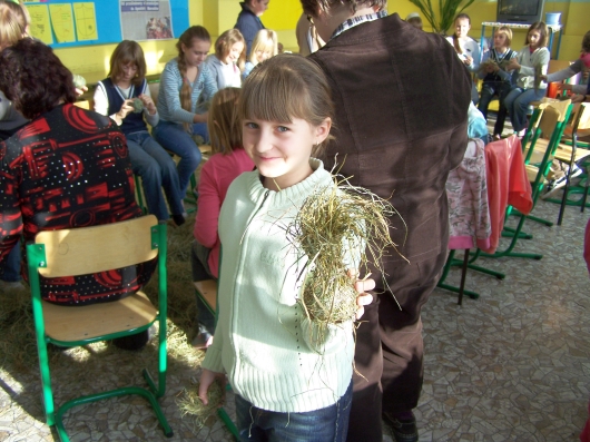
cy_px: 221
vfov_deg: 37.7
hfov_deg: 49.0
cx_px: 295
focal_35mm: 38
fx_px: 647
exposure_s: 1/80
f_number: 2.8
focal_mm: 6.3
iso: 64
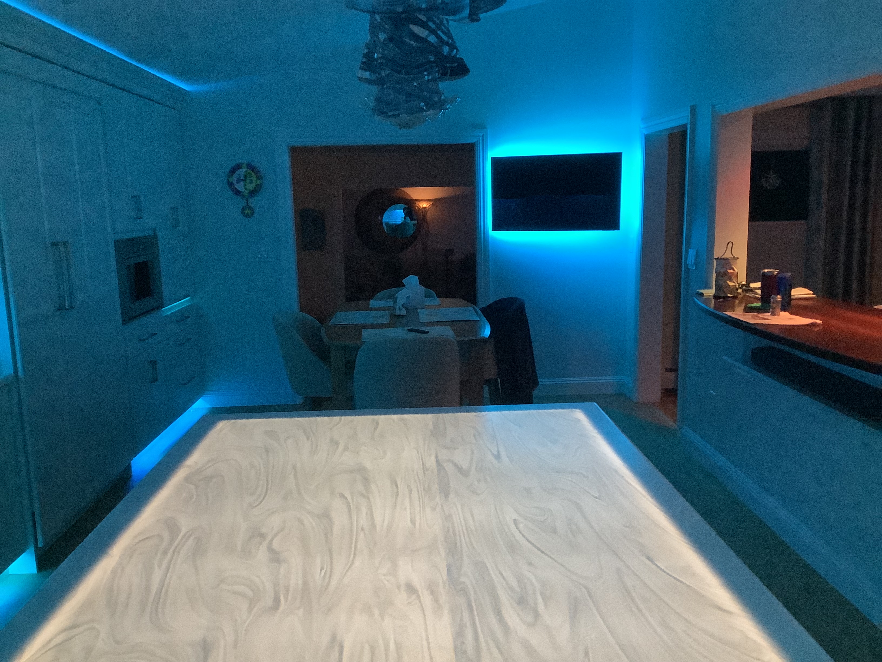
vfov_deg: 45.4
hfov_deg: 58.4
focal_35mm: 31
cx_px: 441
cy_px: 331
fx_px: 790
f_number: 2.4
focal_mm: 3.3
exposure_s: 1/30
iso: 640
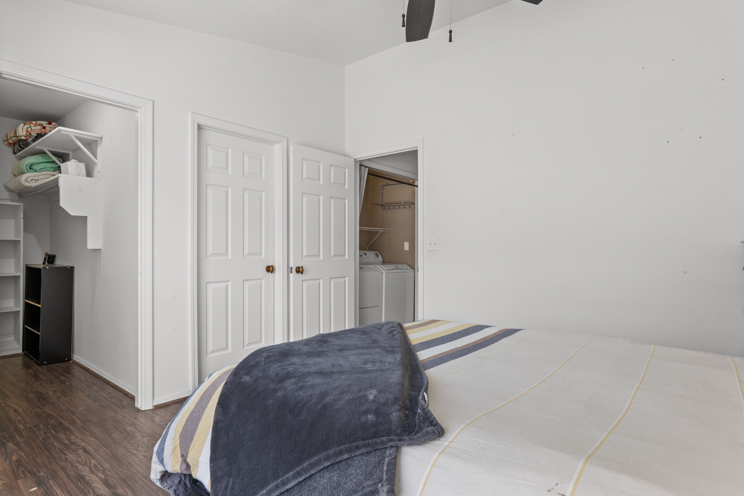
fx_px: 372
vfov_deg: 67.4
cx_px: 372
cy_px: 248
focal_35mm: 18
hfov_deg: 90.0
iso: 640
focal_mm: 18
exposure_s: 1/8
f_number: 11
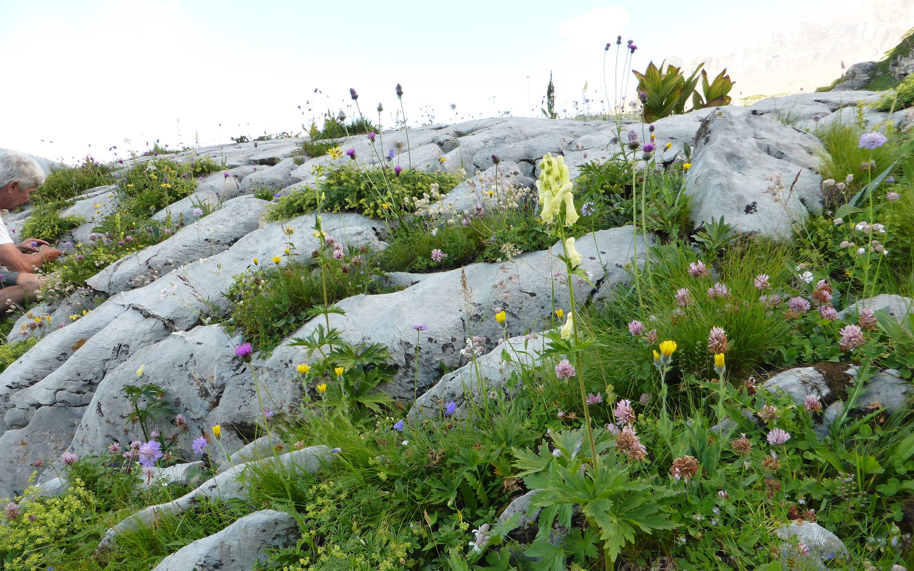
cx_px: 448
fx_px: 648
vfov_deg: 47.4
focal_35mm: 26
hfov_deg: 70.4
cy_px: 337
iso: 160
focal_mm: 4.3
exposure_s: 1/250
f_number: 3.3
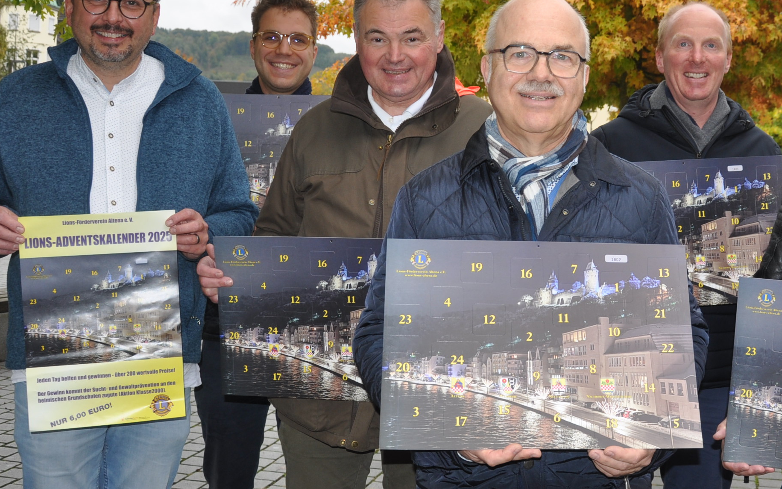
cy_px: 210
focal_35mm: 94
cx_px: 558
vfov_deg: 13.9
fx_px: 2001
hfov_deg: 22.0
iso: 200
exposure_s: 1/200
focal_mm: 35
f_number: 5.6
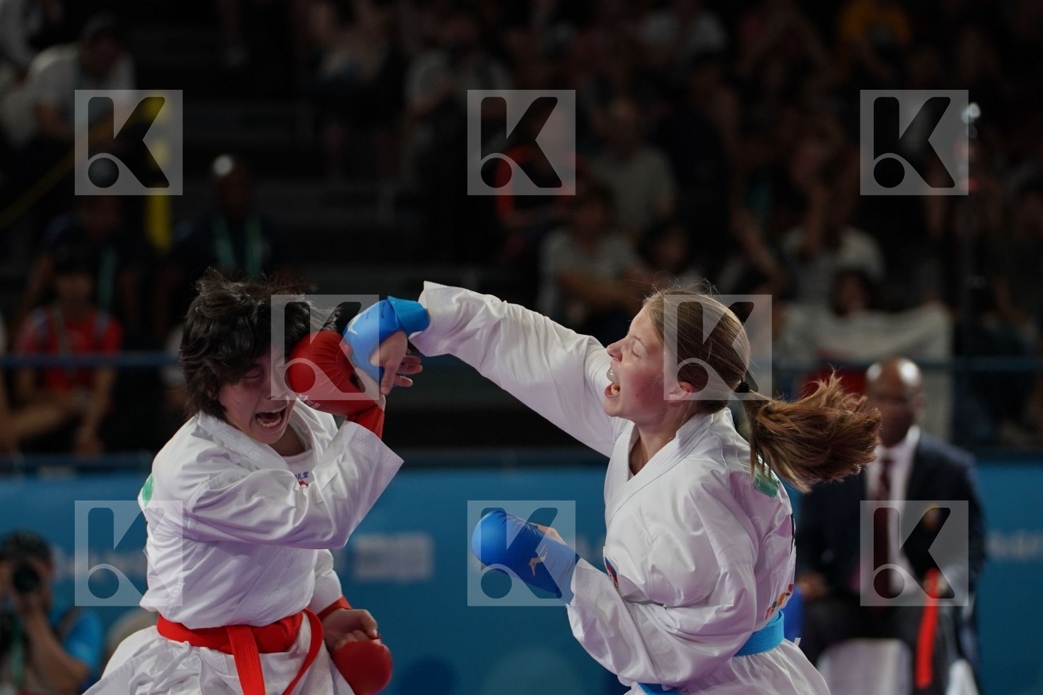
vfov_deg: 6.8
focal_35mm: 202
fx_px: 5852
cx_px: 522
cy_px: 348
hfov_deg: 10.2
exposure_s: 1/1000
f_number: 2.8
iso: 800
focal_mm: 135
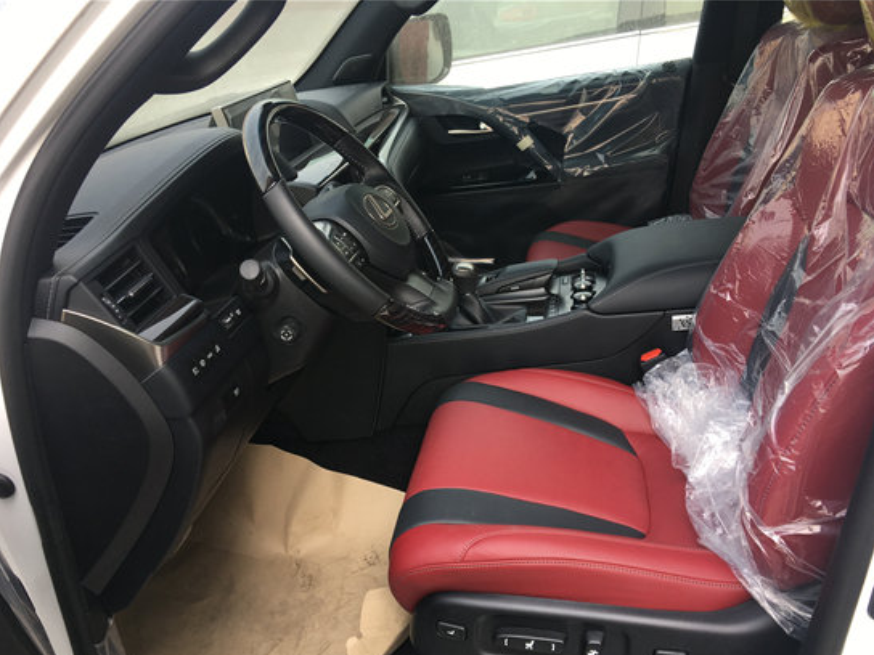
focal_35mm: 32
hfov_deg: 56.8
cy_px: 360
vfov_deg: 44.1
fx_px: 808
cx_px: 468
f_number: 2.2
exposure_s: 1/124
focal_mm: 4.15
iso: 25
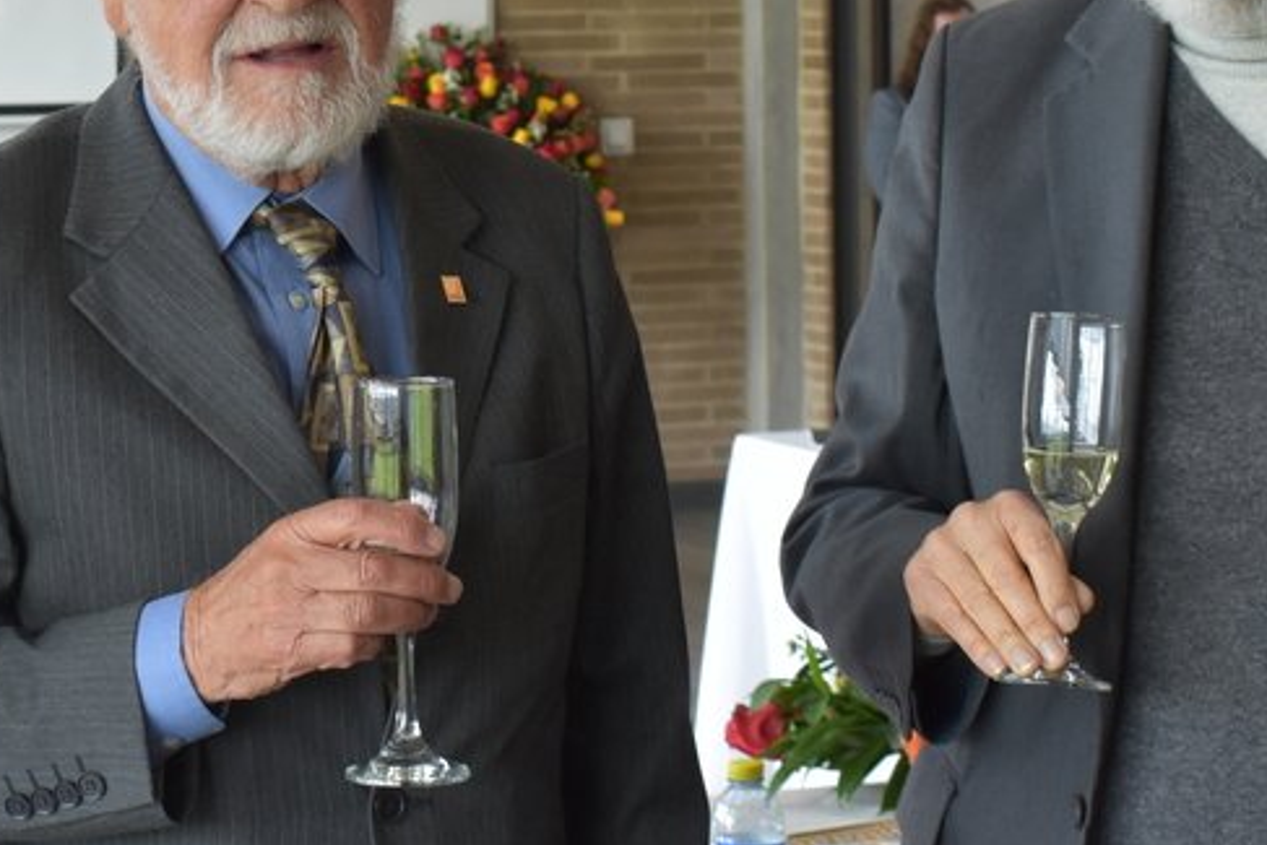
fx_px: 3775
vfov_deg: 12.7
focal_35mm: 107
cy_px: 187
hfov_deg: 19.0
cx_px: 356
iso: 800
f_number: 6.3
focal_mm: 29
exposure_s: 1/160
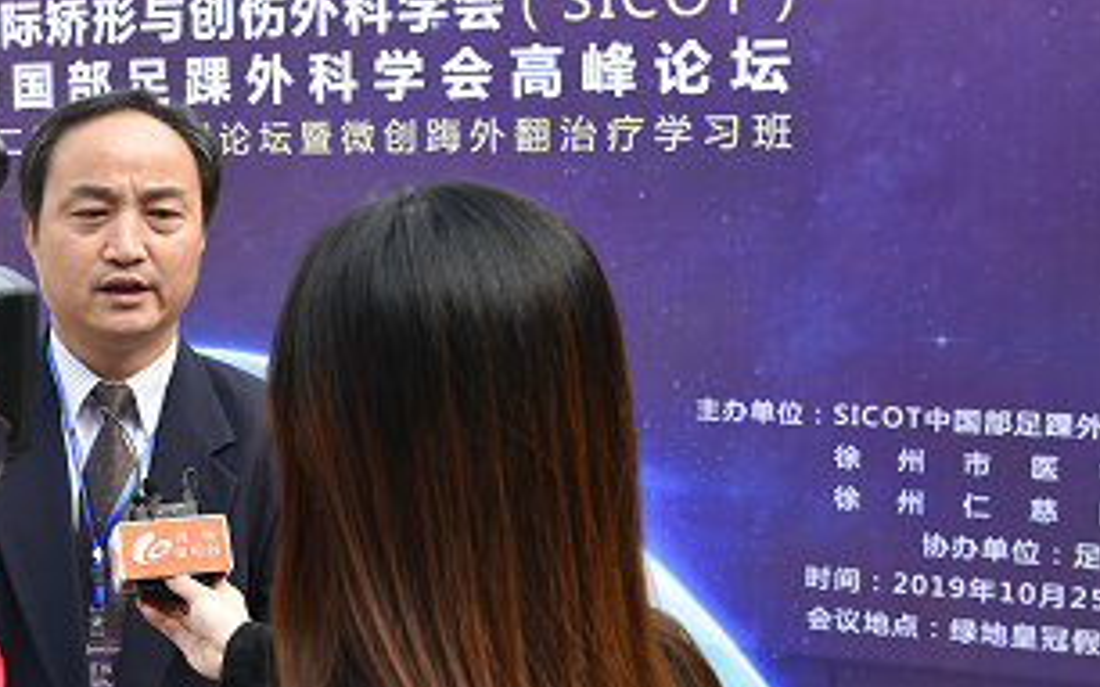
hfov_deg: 29.1
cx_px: 137
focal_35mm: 68
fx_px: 2038
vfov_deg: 19.1
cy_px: 284
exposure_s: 1/200
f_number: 7.1
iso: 400
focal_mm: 34
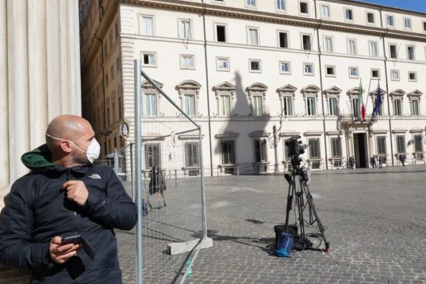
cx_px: 247
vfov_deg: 49.6
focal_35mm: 26
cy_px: 141
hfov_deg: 68.9
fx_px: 308
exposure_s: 1/250
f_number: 8
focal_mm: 14
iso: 100
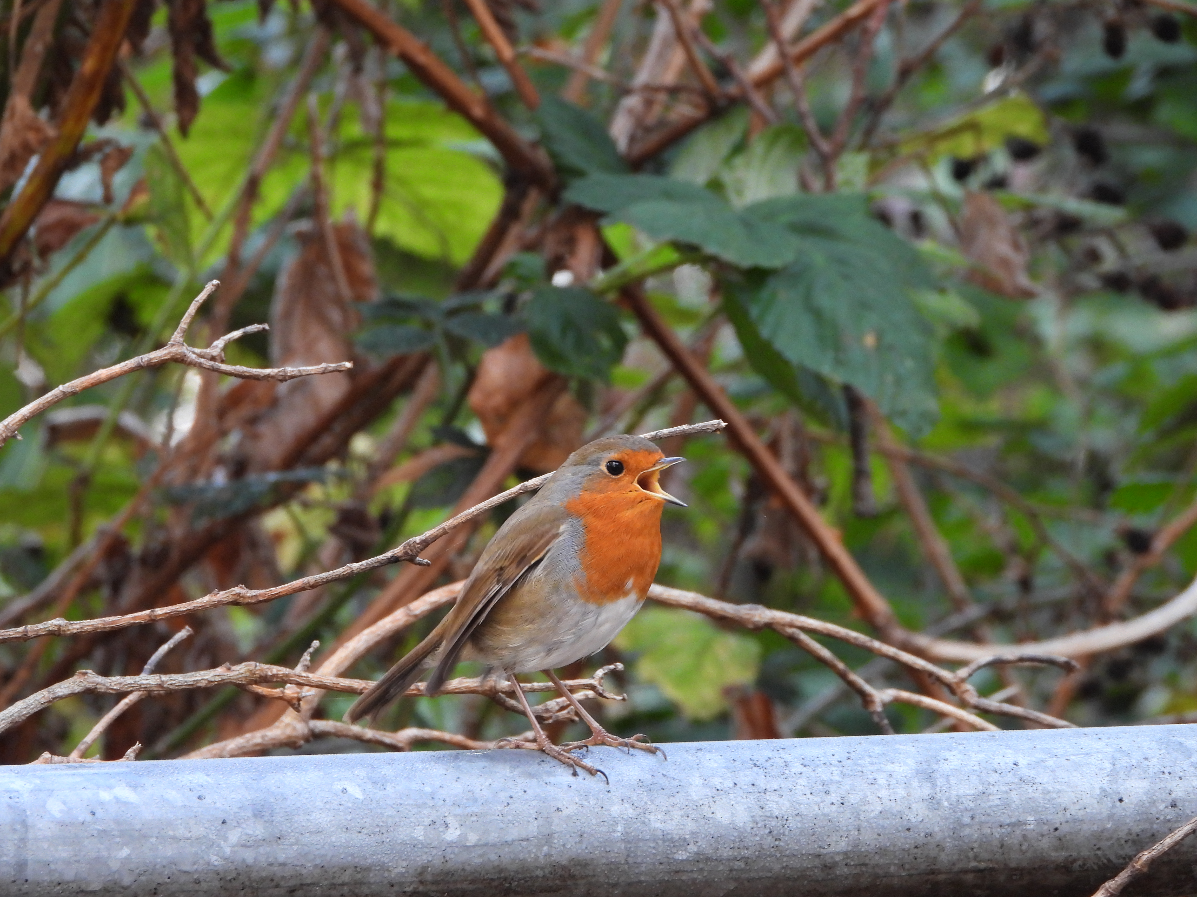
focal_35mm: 650
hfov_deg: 3.1
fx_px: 22477
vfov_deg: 2.3
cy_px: 448
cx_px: 598
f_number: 5
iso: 500
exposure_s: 1/60
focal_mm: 117
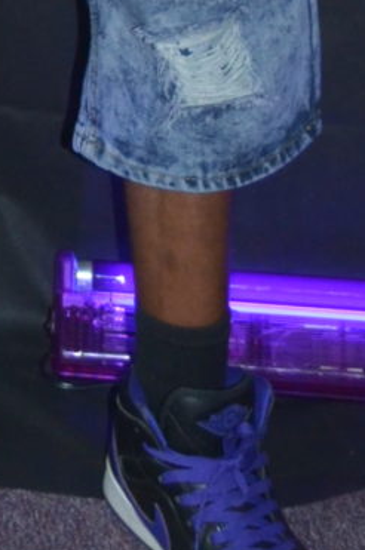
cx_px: -297
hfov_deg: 7.3
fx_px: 2778
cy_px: -783
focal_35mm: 182
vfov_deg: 9.9
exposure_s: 1/30
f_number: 3.8
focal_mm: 22
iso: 800
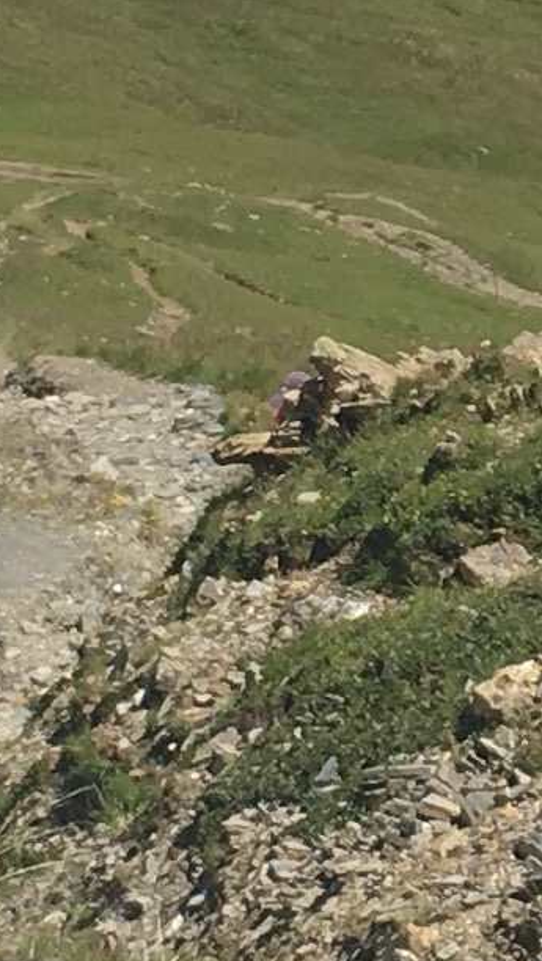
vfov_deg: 10.3
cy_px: -44
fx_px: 5306
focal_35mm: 208
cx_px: 644
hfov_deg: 5.8
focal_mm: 4.15
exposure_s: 1/1570
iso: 25
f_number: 2.2
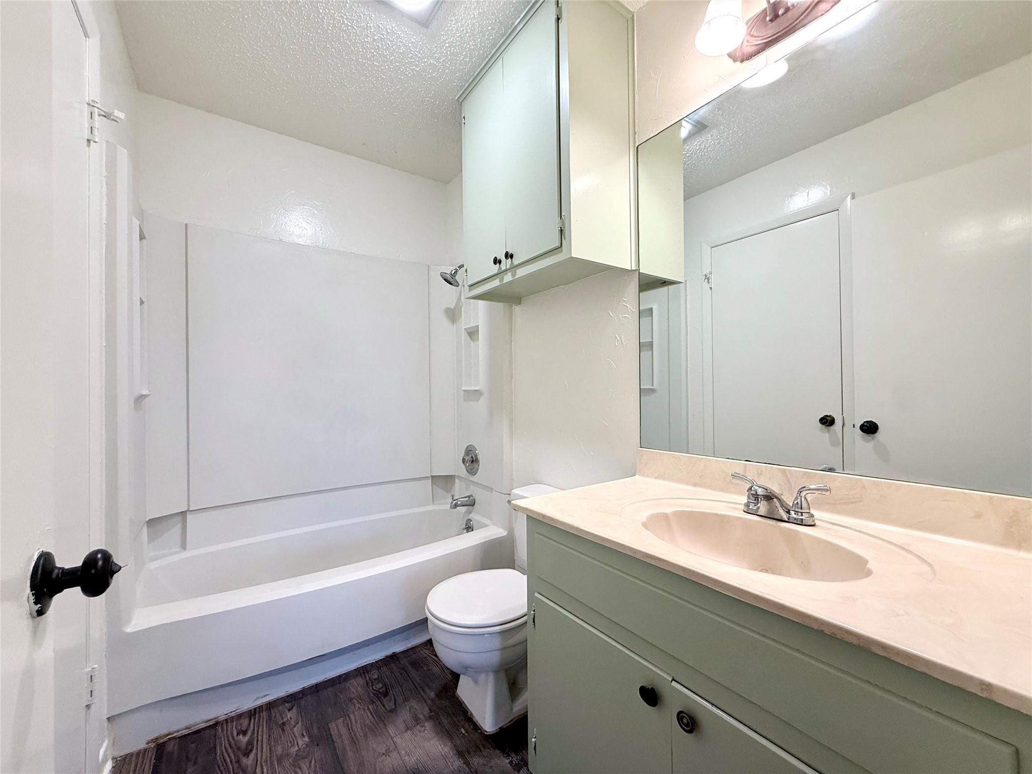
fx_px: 417
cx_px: 516
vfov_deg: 85.7
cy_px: 387
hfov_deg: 102.1
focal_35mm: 14
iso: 160
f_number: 2.2
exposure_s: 1/120
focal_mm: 2.22
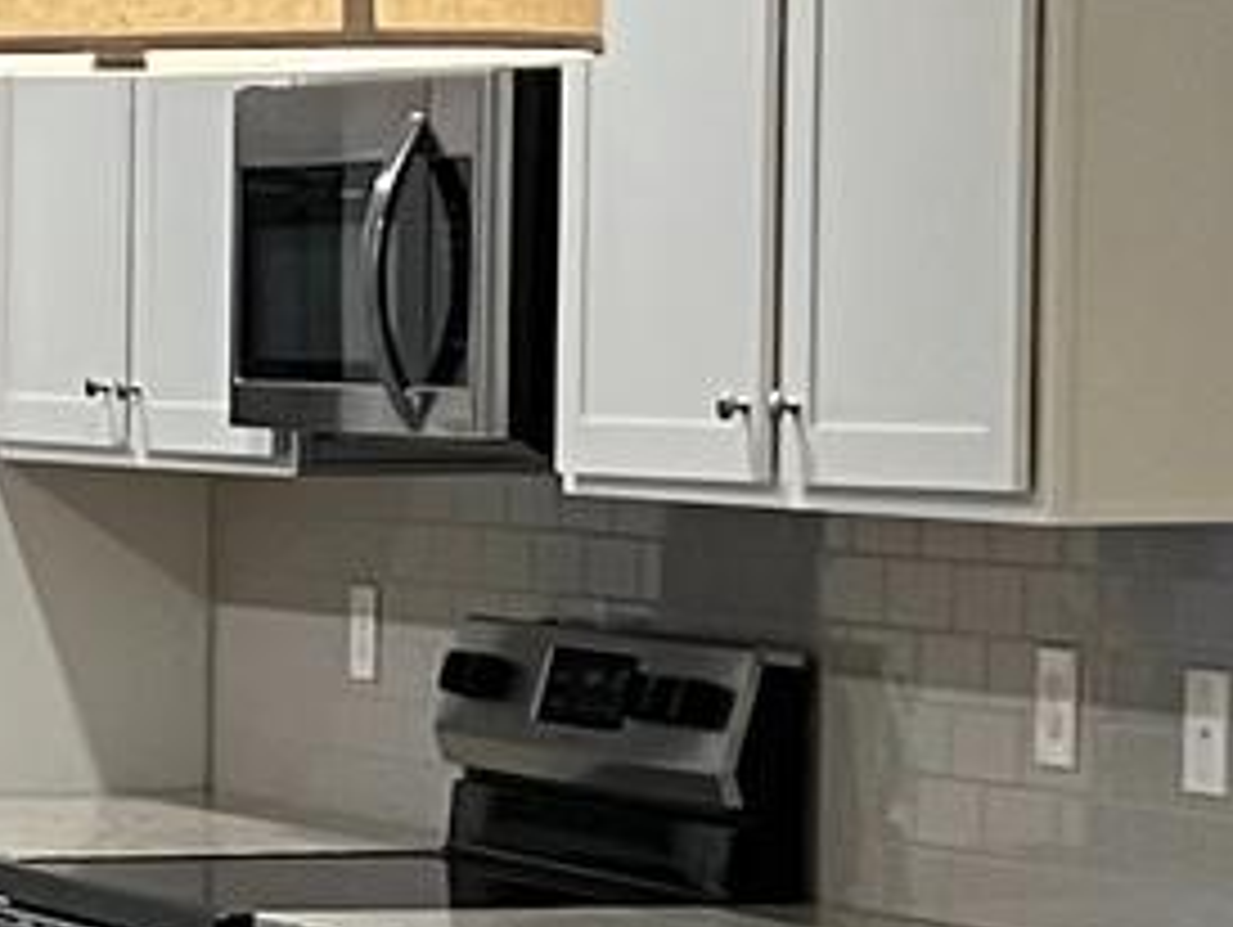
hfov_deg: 9.5
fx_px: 6916
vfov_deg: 7.6
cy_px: 810
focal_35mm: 194
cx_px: -1278
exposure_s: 1/60
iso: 125
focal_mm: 5.7
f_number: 1.5
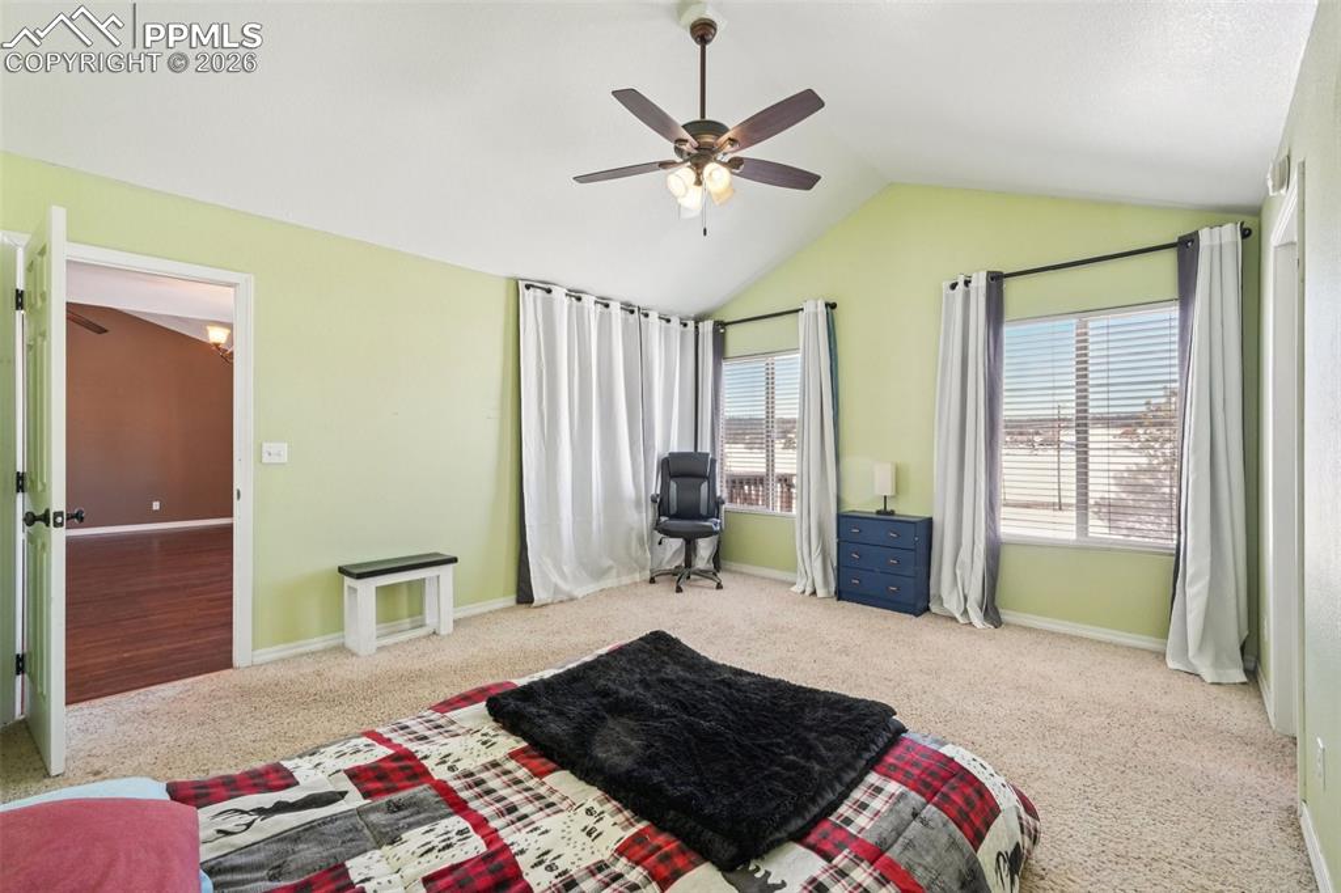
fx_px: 559
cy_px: 446
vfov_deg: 77.3
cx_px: 670
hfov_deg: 100.4
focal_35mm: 15
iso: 800
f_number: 8
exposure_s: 1/25
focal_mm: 10
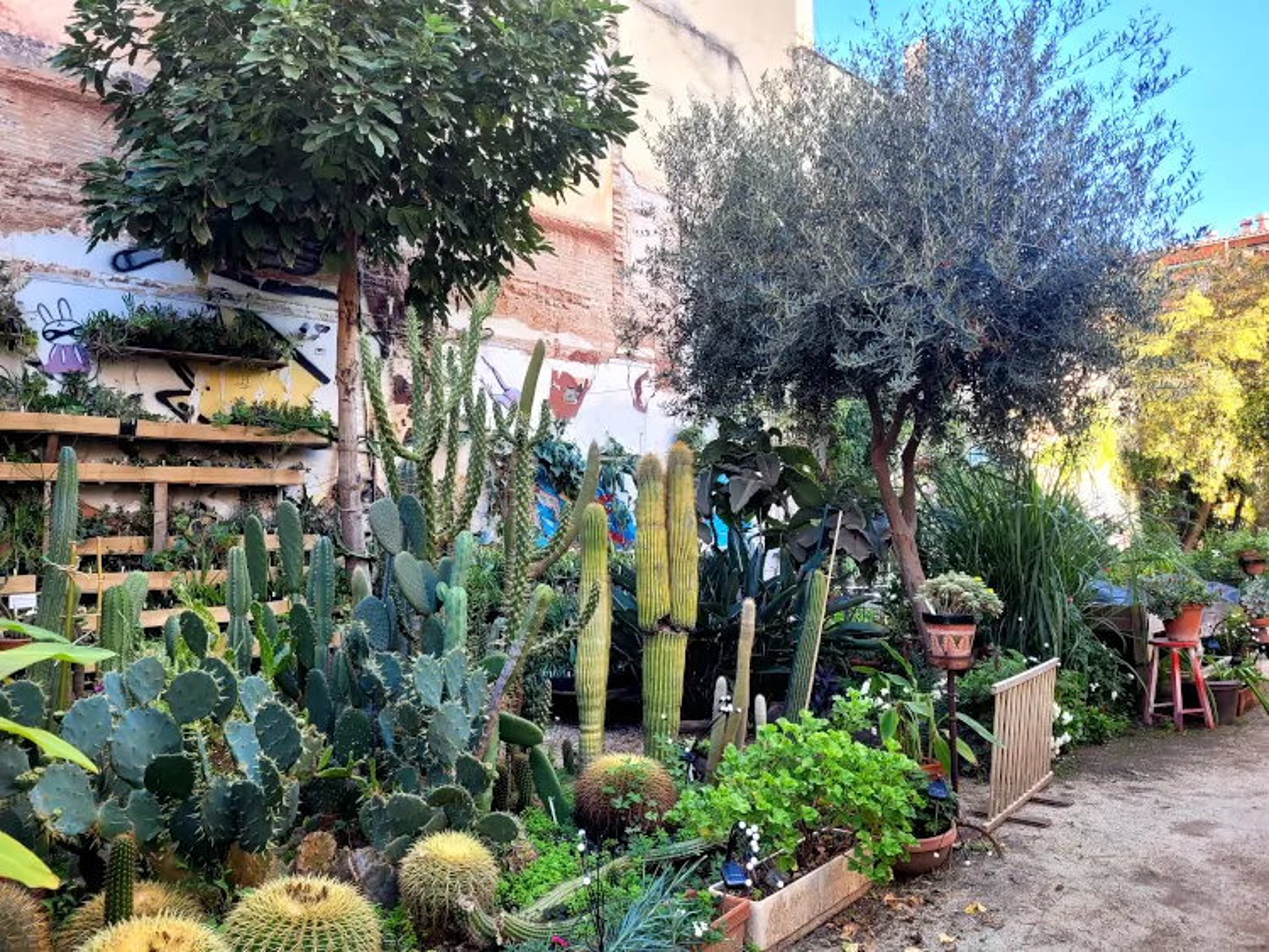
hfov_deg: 67.3
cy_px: 476
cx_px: 634
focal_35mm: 26
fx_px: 953
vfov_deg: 53.1
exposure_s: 1/161
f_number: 1.8
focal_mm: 5.4
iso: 40
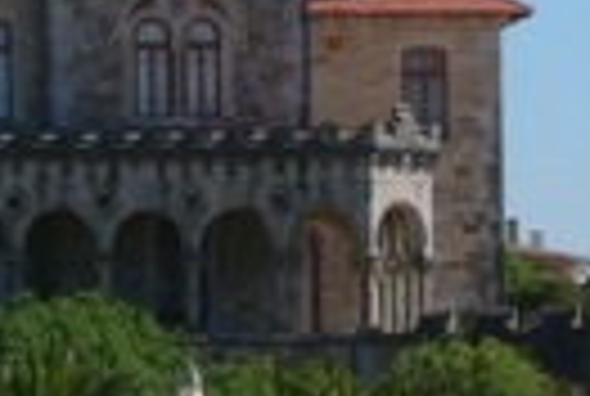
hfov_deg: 5.6
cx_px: 140
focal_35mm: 365
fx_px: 5996
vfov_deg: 3.8
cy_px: -63
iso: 50
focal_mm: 17.14
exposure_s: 1/210
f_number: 10.1
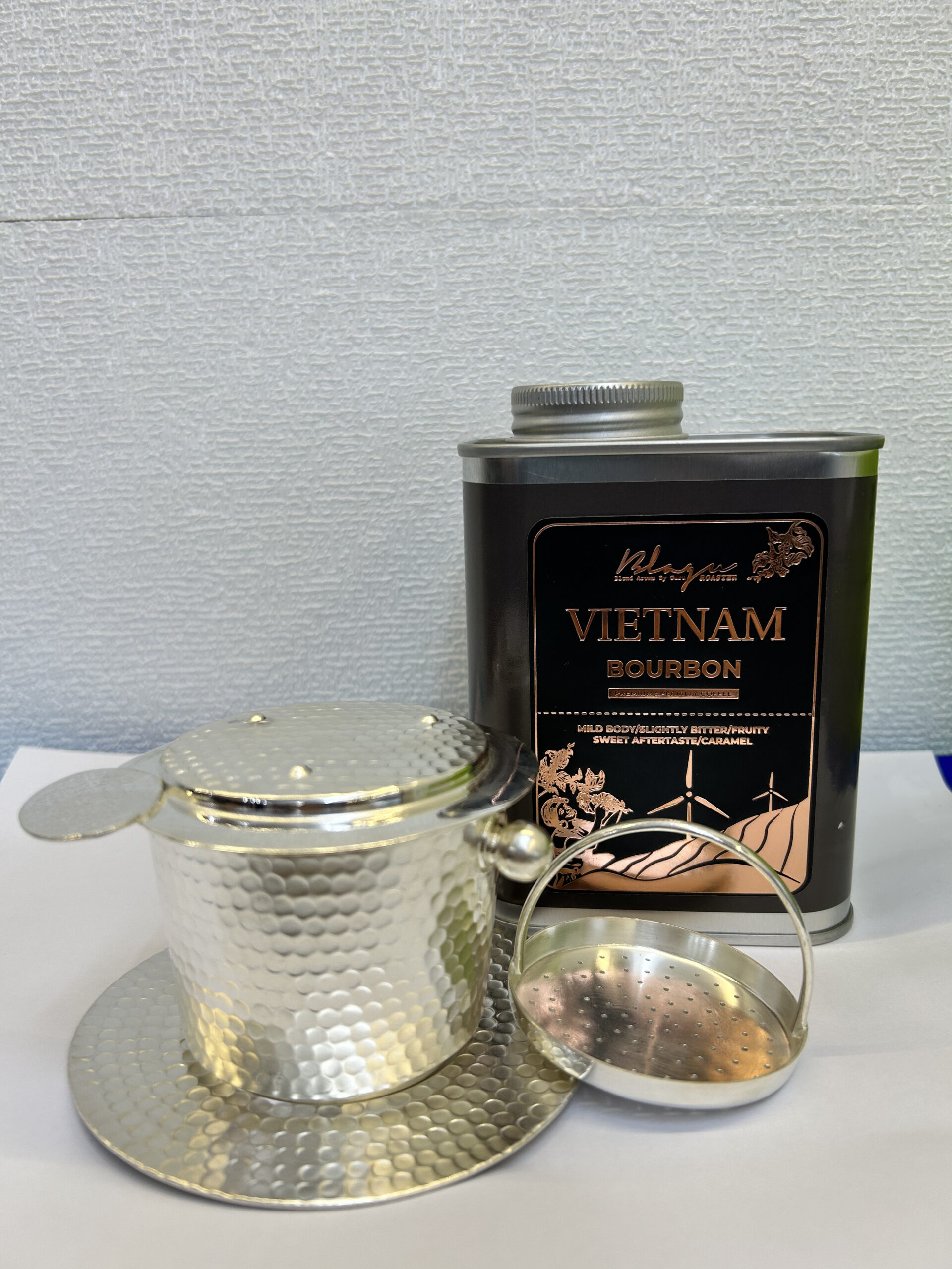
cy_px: 634
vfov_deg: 67.3
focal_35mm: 26
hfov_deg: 53.1
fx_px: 953
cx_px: 476
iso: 40
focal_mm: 5.7
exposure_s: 1/100
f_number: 1.5
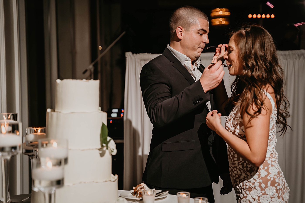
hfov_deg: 30.5
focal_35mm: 66
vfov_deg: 20.6
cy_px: 102
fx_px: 559
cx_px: 152
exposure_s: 1/400
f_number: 3.2
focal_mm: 66
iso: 640
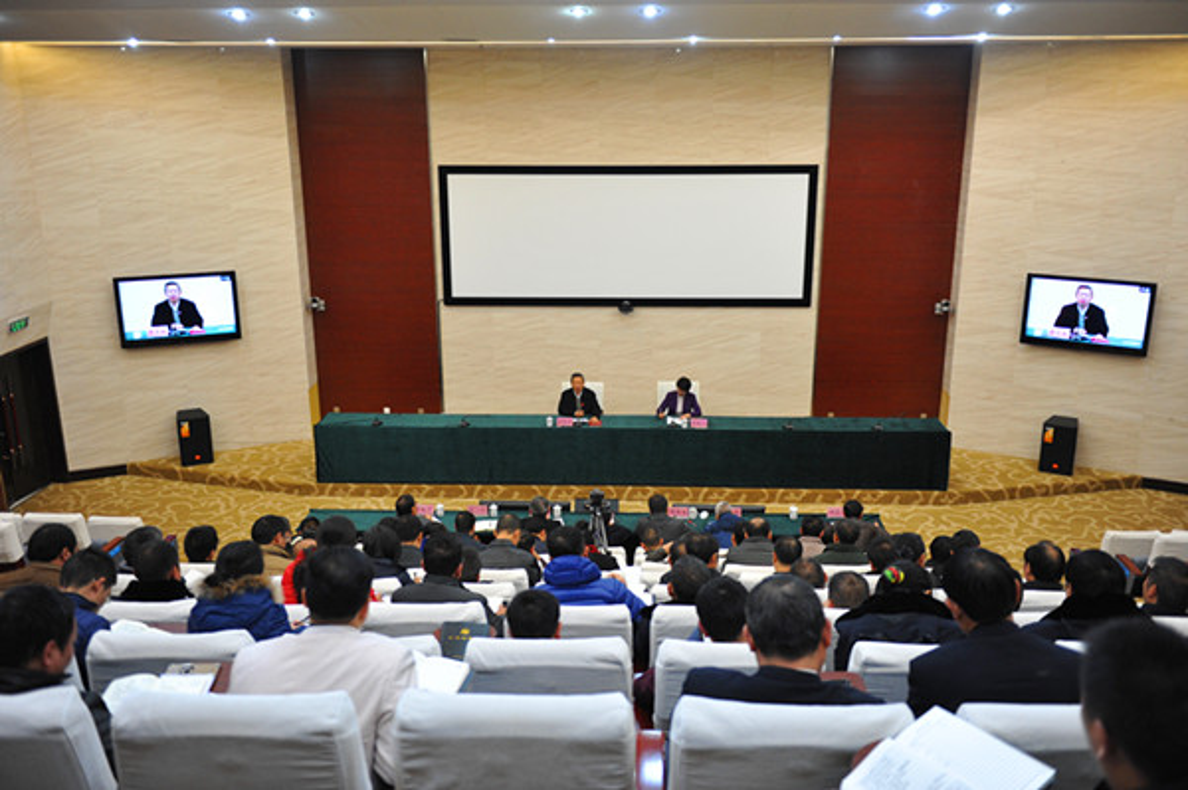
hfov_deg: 58.8
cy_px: 395
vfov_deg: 41.0
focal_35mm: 32
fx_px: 1055
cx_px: 594
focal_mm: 32
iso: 1600
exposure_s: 1/125
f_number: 2.8
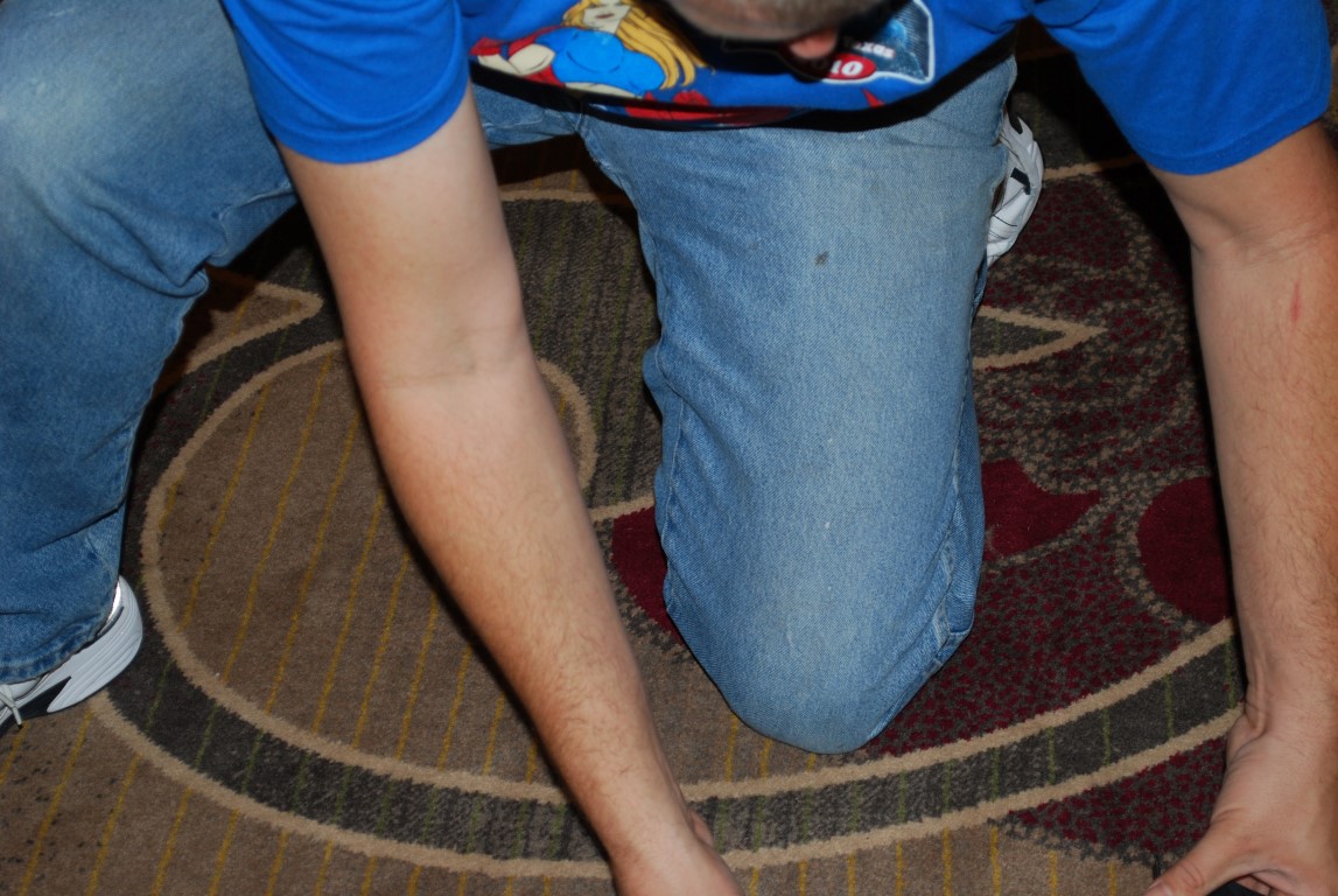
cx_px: 669
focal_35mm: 82
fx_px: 3070
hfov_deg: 24.6
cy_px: 448
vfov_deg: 16.6
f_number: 5.6
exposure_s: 1/60
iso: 200
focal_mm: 55
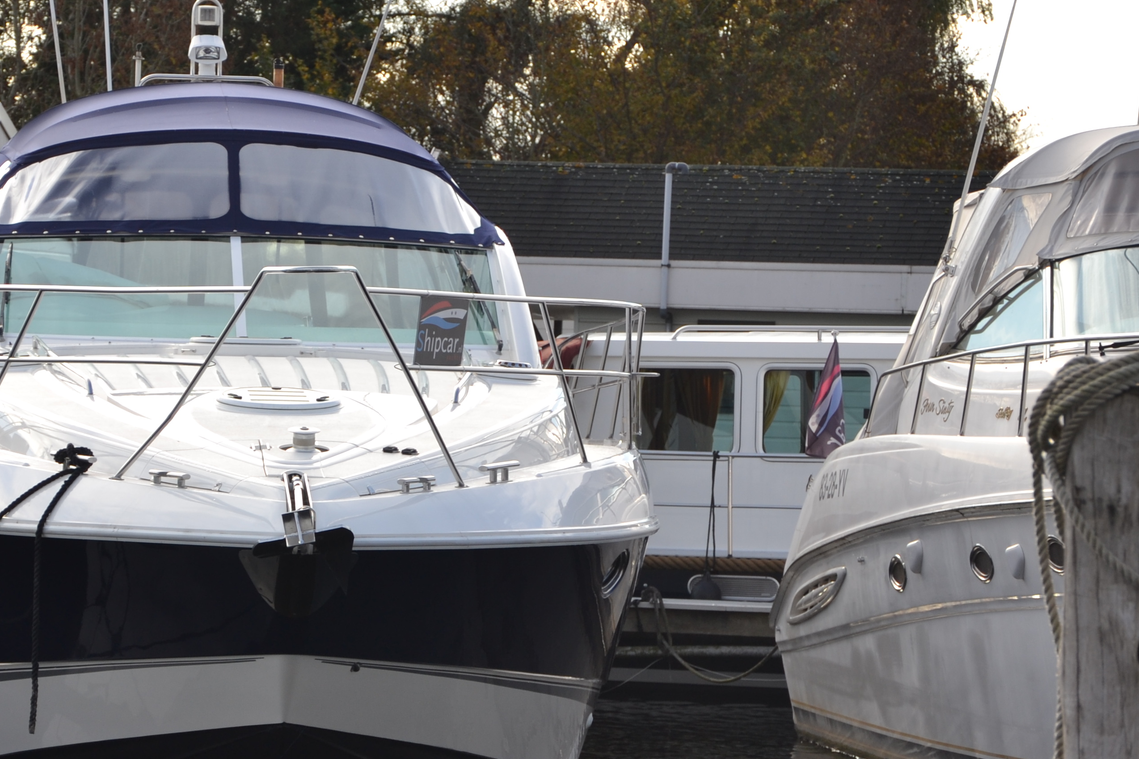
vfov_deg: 6.3
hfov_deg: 9.5
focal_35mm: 217
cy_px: 438
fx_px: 6866
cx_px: 331
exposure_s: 1/200
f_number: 6.3
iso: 100
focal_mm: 80
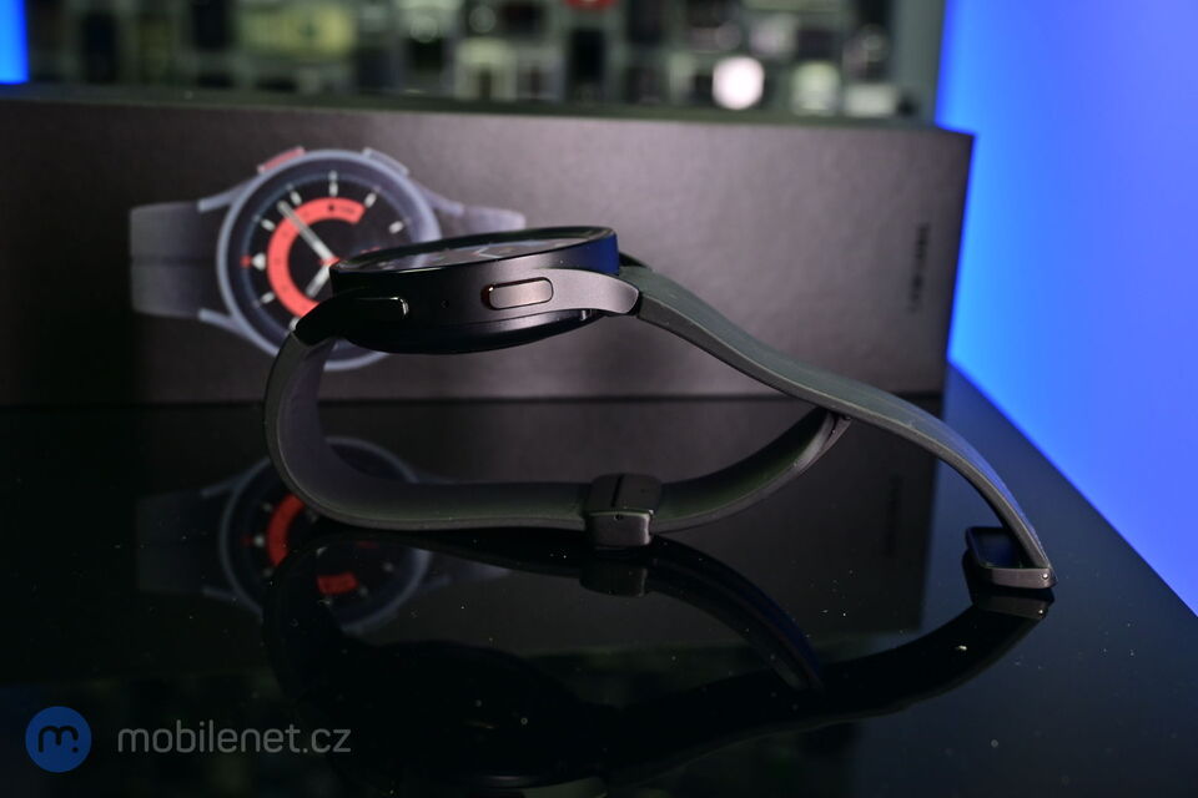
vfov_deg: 30.8
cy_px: 399
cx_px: 599
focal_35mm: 44
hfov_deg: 45.0
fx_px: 1447
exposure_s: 1/50
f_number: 6.3
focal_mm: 29
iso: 250
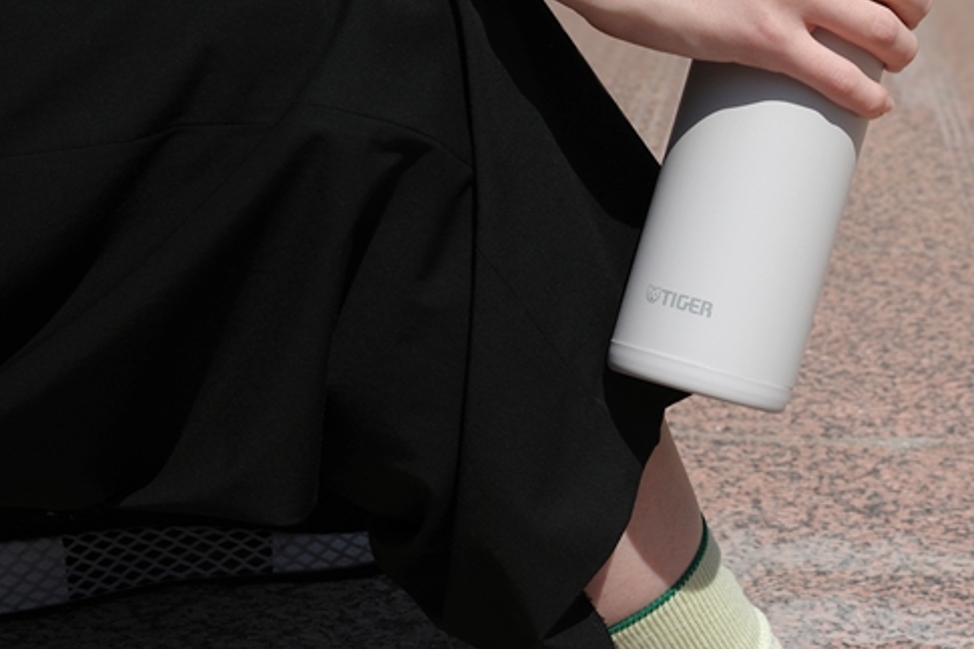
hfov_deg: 19.8
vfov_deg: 13.8
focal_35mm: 99
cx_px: 1032
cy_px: 317
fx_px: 2677
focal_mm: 26
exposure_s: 1/800
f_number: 5.6
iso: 100
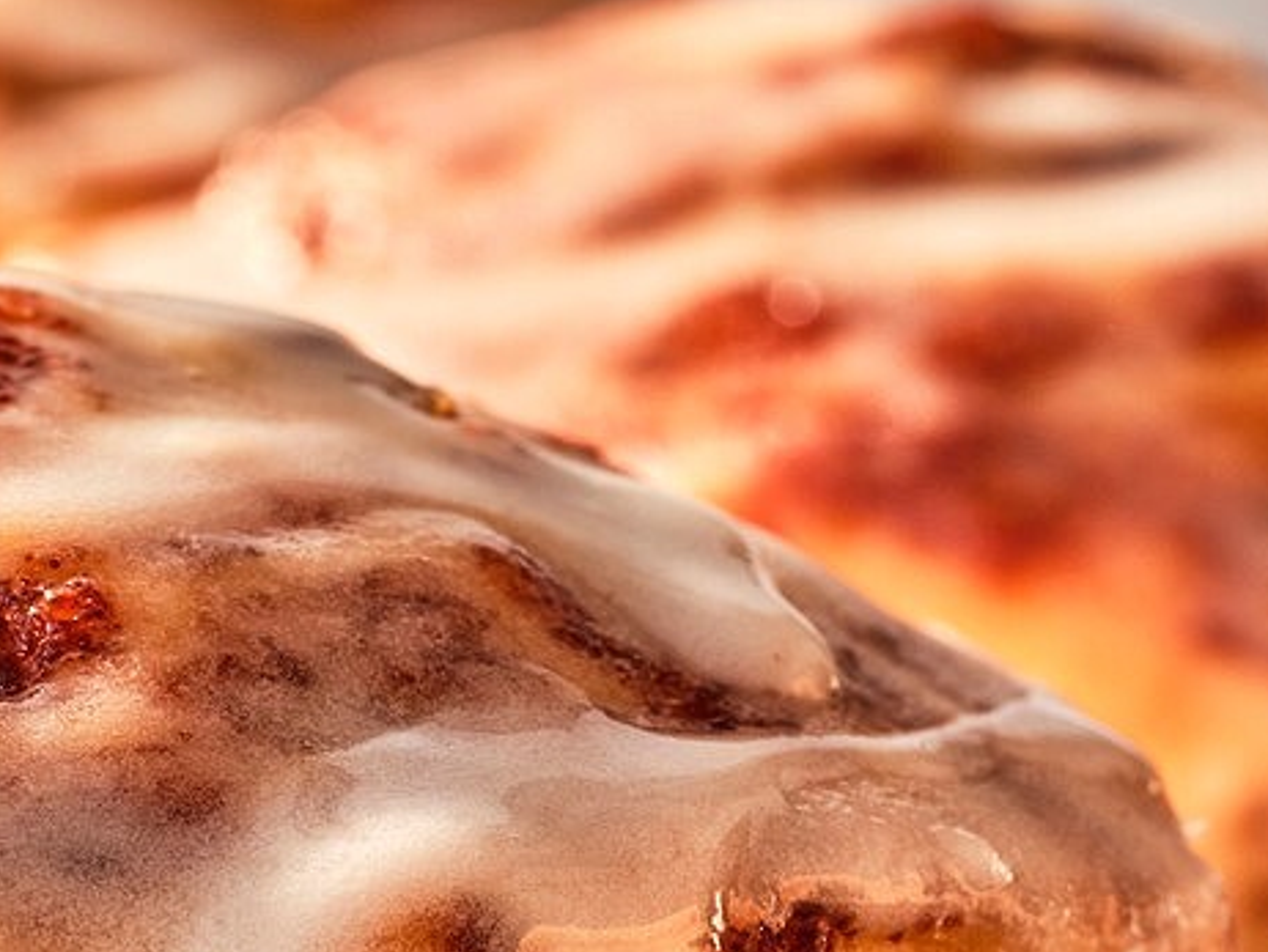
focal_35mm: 251
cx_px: -199
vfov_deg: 5.9
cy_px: 730
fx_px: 9199
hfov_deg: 7.8
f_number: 18
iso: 320
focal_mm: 110
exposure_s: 1/125
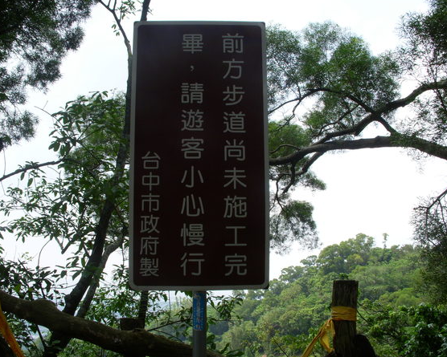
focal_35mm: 40
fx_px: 529
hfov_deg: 45.8
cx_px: 219
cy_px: 177
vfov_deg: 37.3
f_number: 6.6
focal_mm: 6.3
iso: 100
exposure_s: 1/160
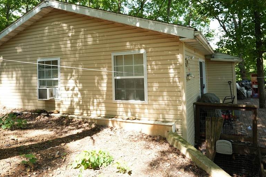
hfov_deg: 67.3
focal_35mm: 27
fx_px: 199
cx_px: 143
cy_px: 63
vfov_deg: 47.3
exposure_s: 1/125
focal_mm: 19
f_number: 4
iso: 200
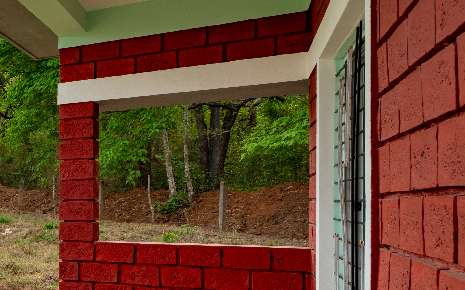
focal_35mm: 44
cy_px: 228
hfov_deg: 31.3
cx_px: -179
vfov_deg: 28.6
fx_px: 558
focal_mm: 14
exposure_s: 1/320
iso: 320
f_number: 8
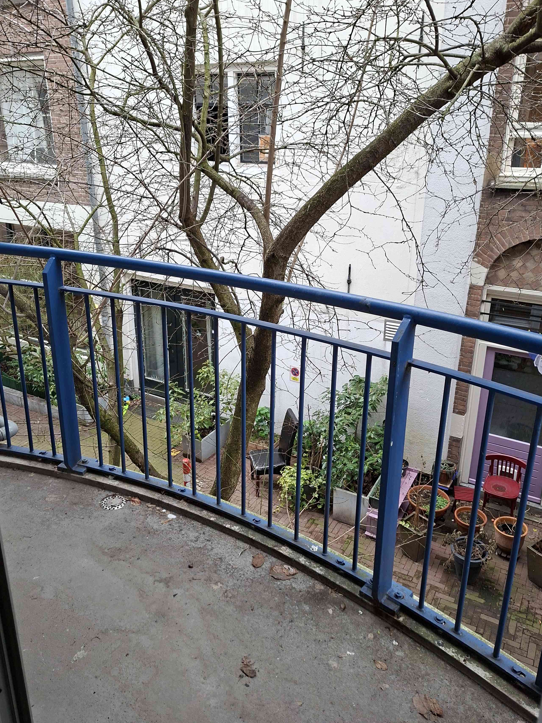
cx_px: 270
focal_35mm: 27
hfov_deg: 51.4
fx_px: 564
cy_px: 334
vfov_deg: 65.2
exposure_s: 1/100
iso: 160
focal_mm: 5.54
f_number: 1.8
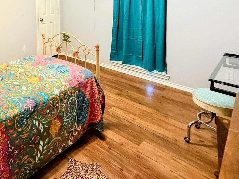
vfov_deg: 43.4
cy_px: 4
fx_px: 193
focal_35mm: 28
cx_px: 43
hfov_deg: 58.0
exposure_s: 1/60
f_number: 2.2
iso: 500
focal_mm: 2.22
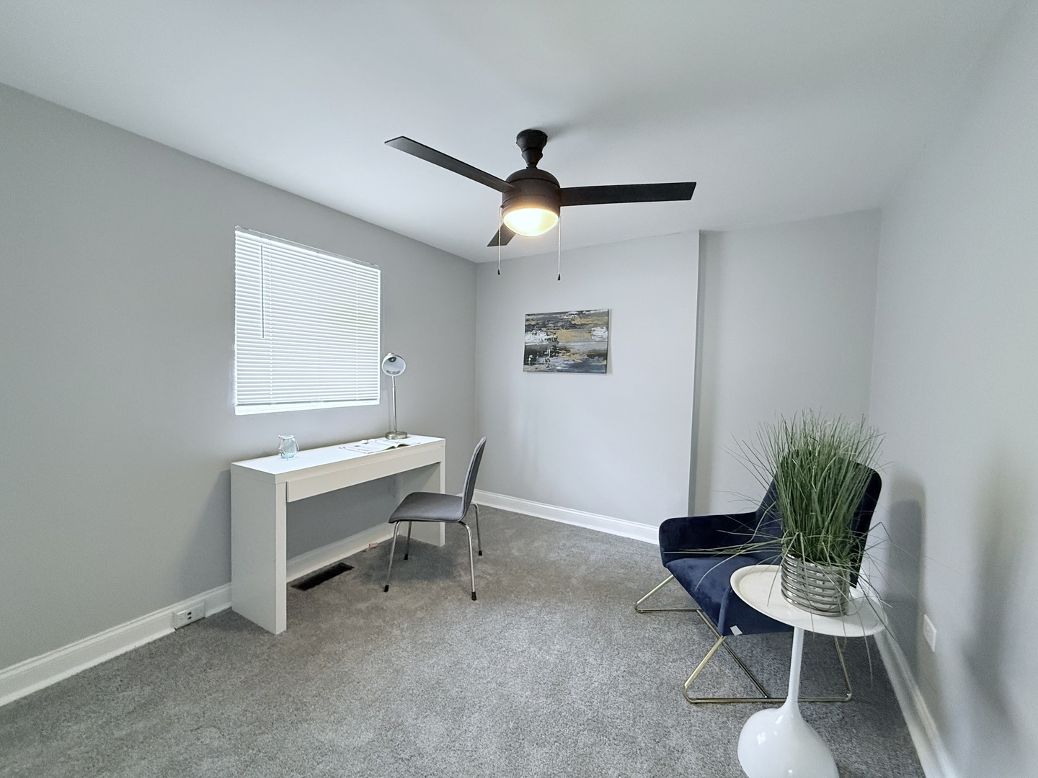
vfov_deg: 85.7
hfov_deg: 102.1
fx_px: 420
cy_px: 389
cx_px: 519
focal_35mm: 14
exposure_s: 1/120
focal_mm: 2.22
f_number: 2.2
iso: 320
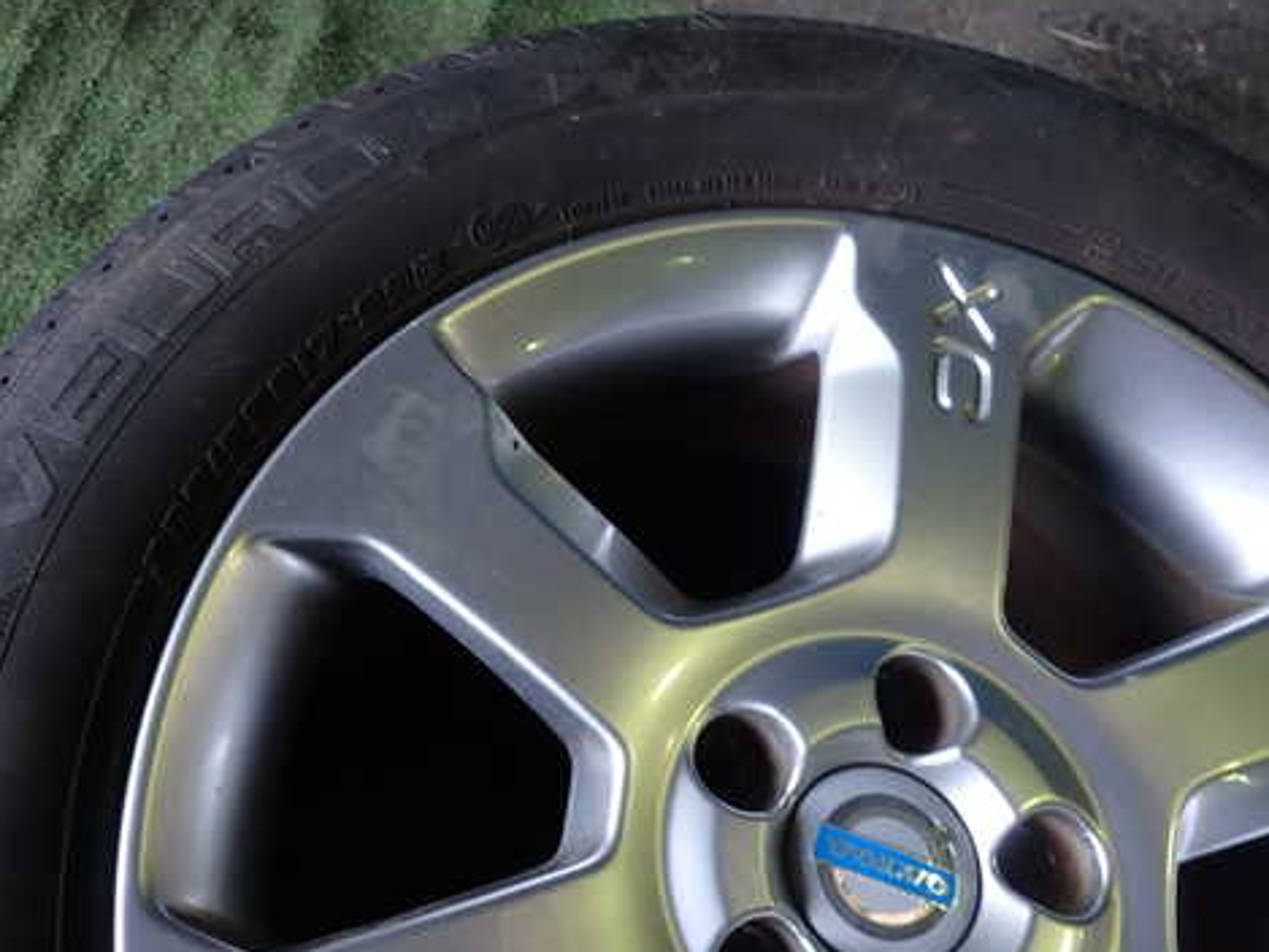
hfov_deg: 56.0
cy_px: 508
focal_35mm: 32
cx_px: 460
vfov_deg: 44.2
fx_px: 1173
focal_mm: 4.5
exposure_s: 1/60
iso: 200
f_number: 2
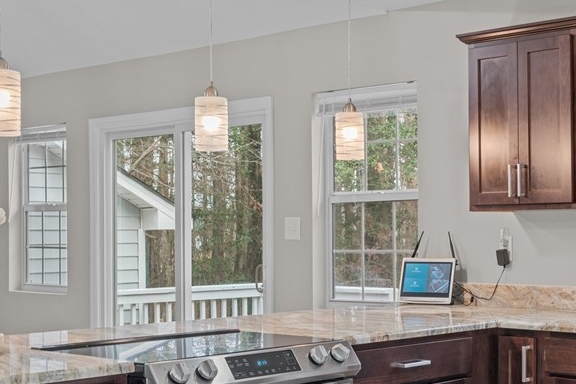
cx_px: 522
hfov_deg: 29.7
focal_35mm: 65
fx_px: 1039
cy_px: 226
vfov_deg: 20.9
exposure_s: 1.6
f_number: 8
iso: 320
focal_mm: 34.5
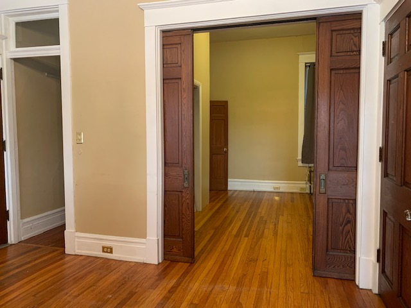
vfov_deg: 53.1
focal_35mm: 26
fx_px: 309
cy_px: 154
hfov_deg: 67.3
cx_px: 206
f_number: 1.8
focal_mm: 4.25
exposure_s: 1/60
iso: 250
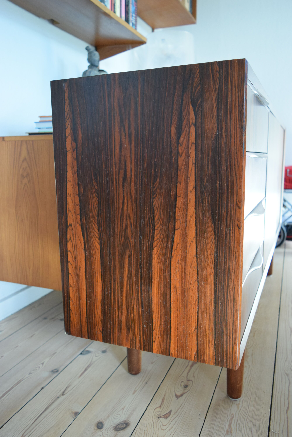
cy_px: 218
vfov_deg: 61.9
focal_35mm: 30
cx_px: 146
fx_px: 364
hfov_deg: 43.7
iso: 1600
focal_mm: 20
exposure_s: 1/200
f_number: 3.8
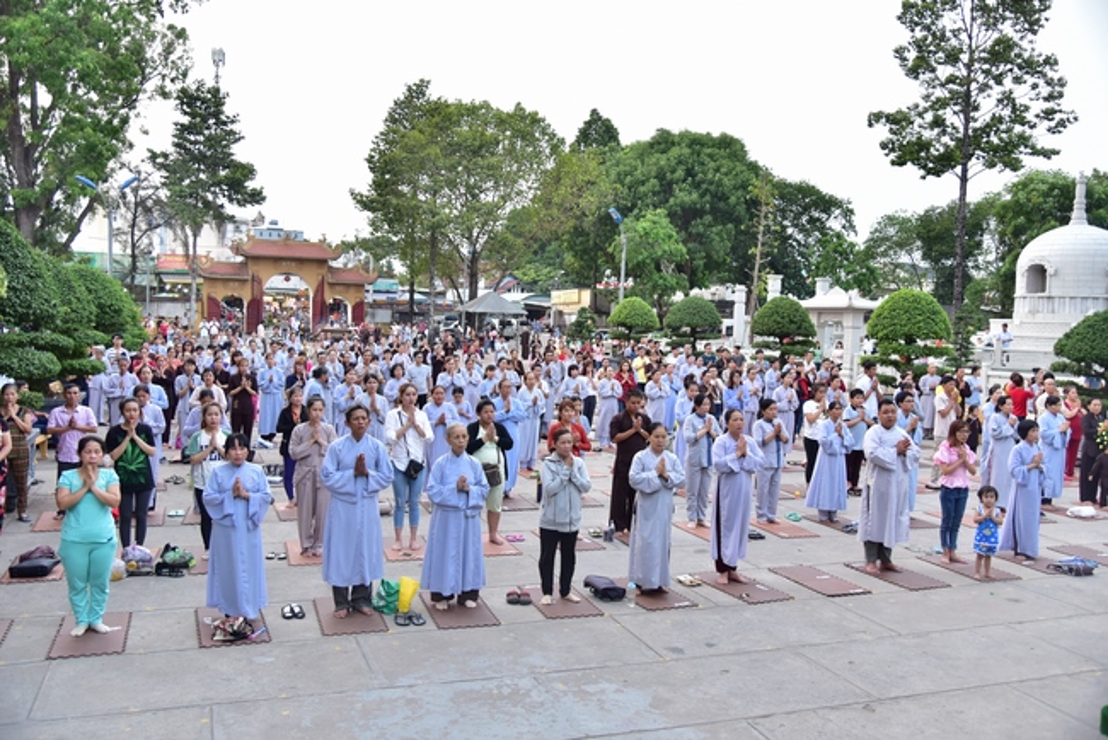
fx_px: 954
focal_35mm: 31
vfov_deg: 42.4
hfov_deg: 60.3
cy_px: 370
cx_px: 554
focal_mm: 31
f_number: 4
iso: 400
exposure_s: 1/50
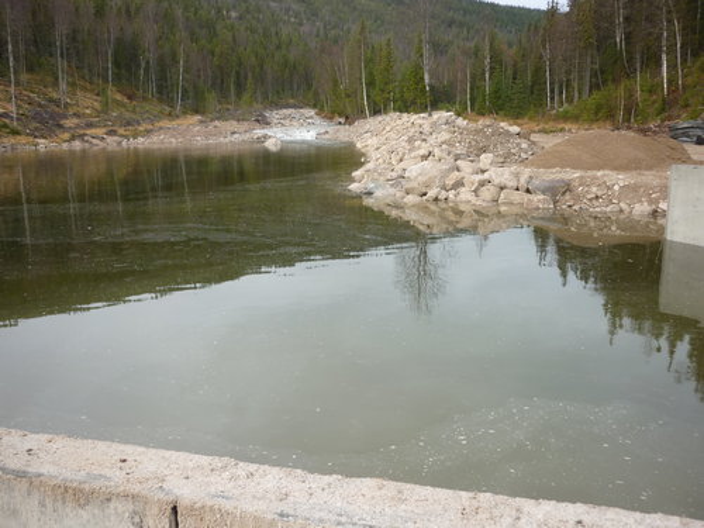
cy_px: 264
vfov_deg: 42.9
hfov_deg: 55.4
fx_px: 671
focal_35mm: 33
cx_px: 352
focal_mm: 5.5
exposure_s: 1/100
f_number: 2.8
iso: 80
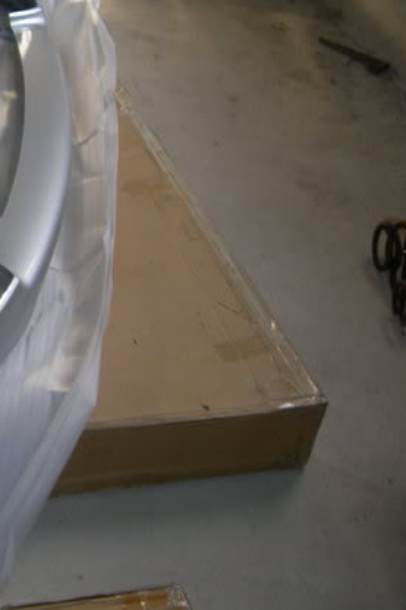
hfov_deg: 16.6
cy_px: 213
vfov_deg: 26.5
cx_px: -163
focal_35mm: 76
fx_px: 1287
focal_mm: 7.8
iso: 139
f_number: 2.8
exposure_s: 1/35.4
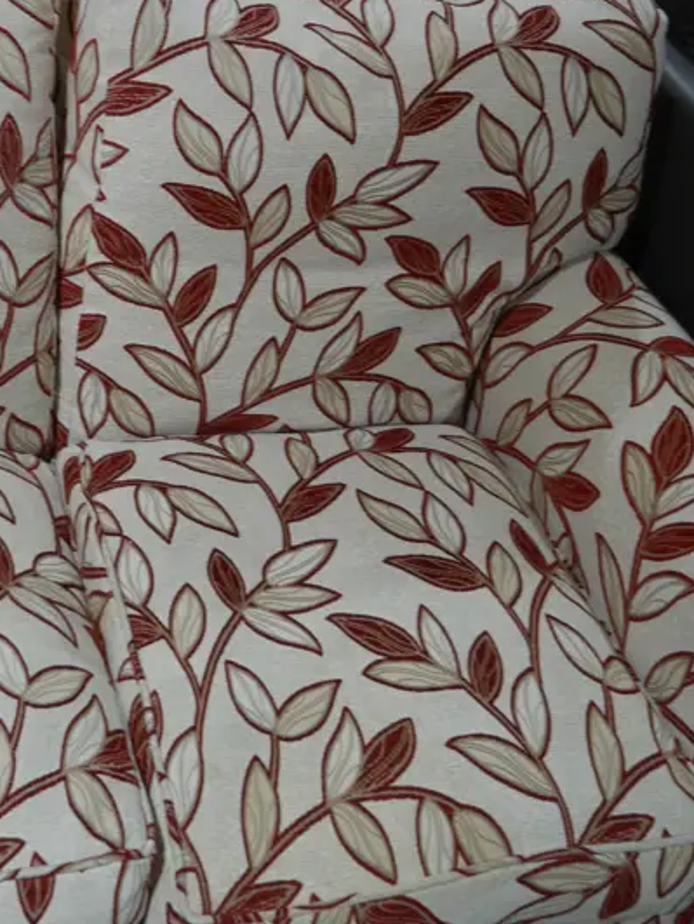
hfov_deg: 26.2
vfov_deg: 33.6
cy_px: 87
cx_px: 72
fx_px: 1442
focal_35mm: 54
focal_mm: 14
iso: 250
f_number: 3.5
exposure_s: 1/60
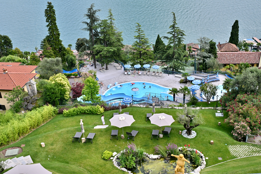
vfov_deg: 37.9
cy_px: 87
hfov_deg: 54.4
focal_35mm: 35
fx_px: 254
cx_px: 130
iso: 500
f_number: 5
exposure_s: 1/2000
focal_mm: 35
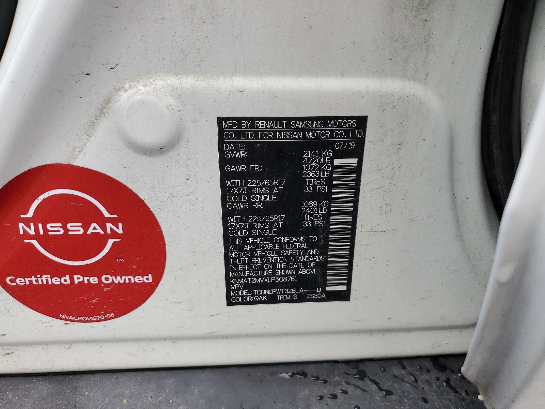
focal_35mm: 26
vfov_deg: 53.1
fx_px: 409
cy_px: 204
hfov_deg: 67.3
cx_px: 272
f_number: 1.5
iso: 50
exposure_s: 1/179
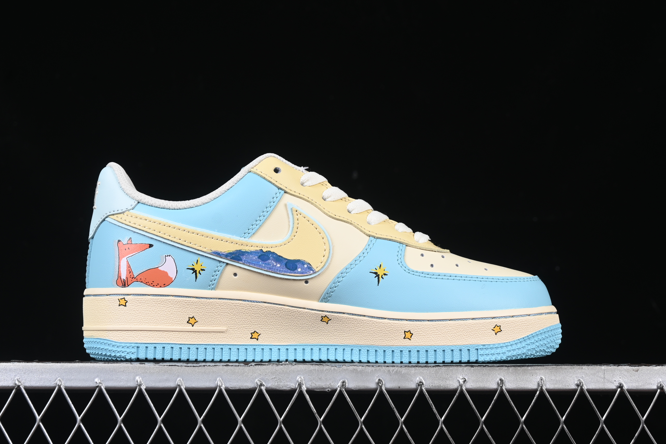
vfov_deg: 16.9
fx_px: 1498
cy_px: 213
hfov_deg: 25.1
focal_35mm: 81
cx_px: 327
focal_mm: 50
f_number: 8
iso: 160
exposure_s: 1/80
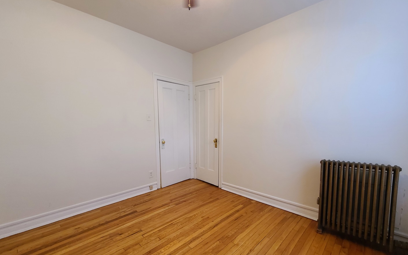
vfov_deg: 78.2
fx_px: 156
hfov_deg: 105.3
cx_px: 203
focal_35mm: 14
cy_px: 145
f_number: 2.2
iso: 400
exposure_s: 1/60
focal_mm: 2.2
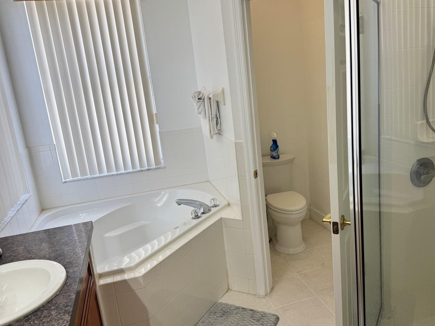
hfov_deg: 61.4
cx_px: 250
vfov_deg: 48.2
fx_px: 364
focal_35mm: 29
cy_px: 165
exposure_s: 1/120
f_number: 1.78
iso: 64
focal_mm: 6.76
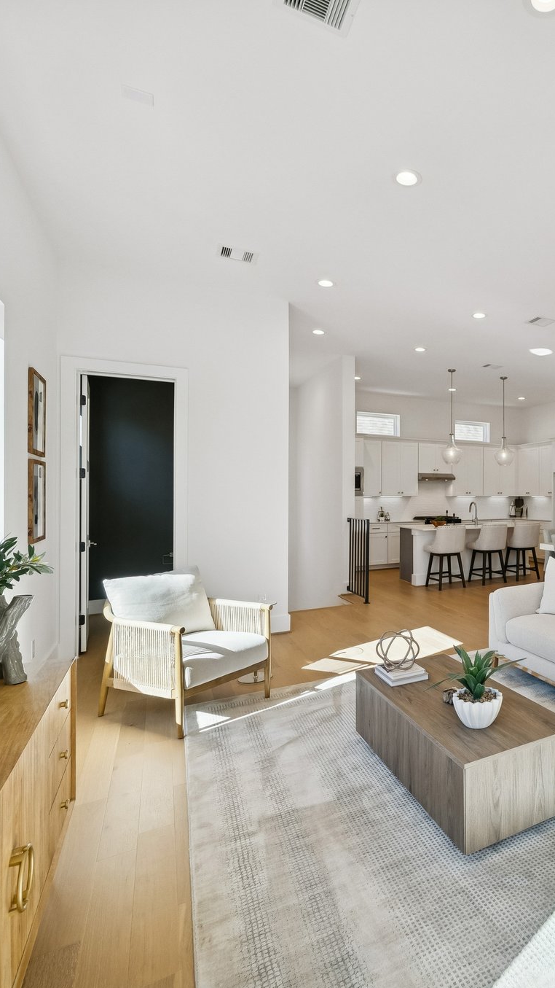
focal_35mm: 19
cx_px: 504
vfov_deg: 89.6
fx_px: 497
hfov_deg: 51.2
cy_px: 497
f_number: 8
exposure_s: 1/250
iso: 640
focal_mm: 12
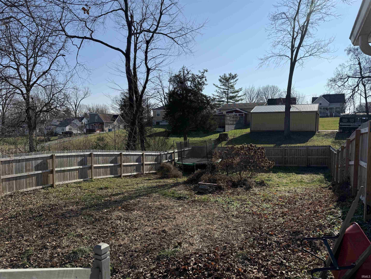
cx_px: 186
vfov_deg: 56.8
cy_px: 140
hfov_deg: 71.6
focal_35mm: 24
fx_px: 257
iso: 100
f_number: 1.78
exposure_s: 1/7353
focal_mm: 6.76
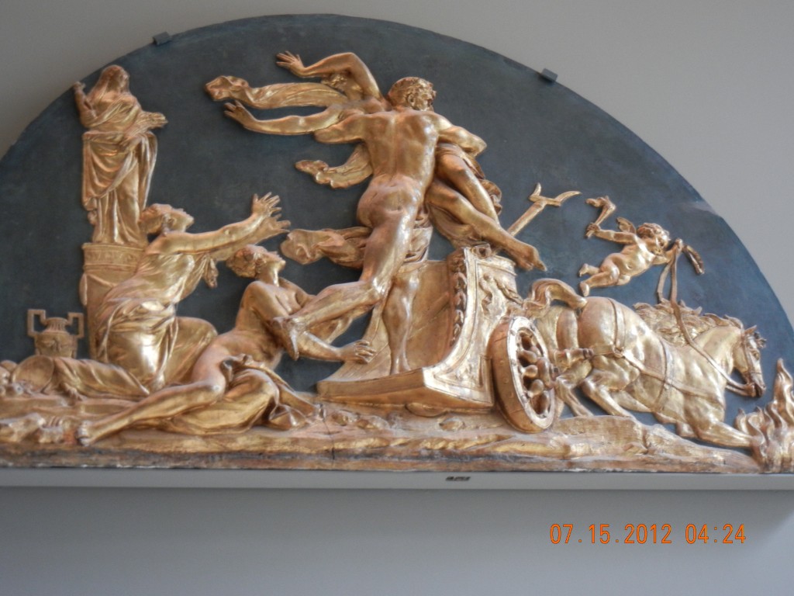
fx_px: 1766
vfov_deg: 19.1
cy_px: 298
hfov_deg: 25.3
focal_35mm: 77
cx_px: 397
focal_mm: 13.9
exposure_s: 1/21
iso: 400
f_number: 4.3
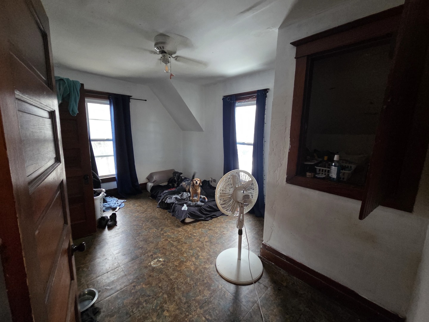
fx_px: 161
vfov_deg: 89.9
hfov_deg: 106.2
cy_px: 161
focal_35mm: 13
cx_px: 214
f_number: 2.2
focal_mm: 2.2
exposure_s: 1/60
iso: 1250
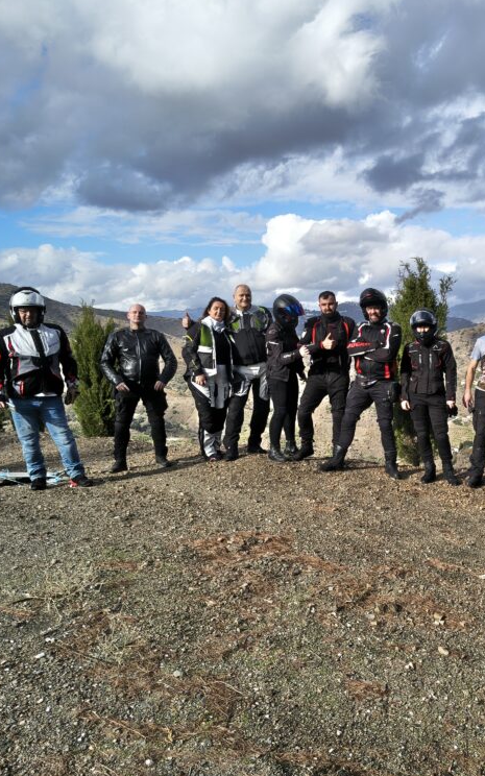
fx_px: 740
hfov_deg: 35.1
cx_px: 389
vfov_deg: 55.3
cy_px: 390
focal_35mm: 35
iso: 101
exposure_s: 1/968
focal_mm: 5.56
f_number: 1.8
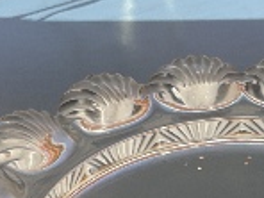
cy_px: 307
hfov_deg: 15.6
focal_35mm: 125
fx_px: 953
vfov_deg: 11.3
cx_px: 244
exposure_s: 1/120
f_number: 1.8
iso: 20
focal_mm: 3
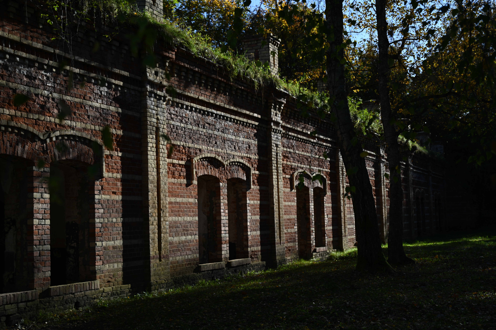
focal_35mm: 49
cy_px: 165
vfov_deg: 27.5
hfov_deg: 40.4
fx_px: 675
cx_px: 248
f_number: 4
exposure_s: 1/800
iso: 100
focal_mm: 49
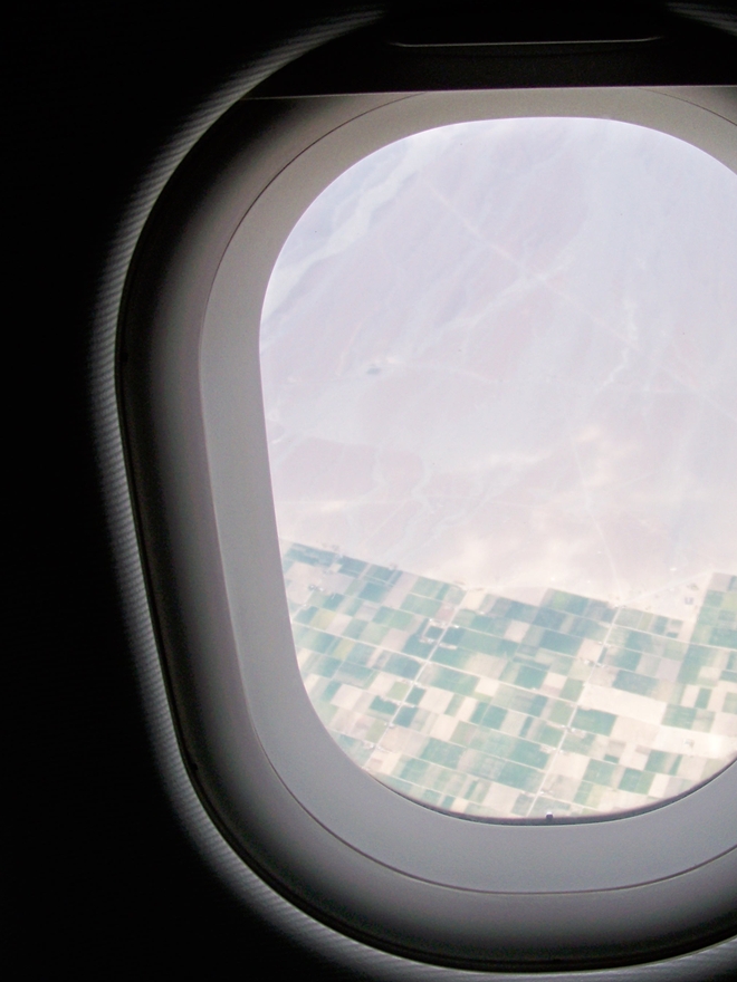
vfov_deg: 42.1
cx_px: 586
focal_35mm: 45
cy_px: 498
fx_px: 1277
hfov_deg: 31.4
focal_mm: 5.85
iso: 64
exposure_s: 1/1000
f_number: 2.8
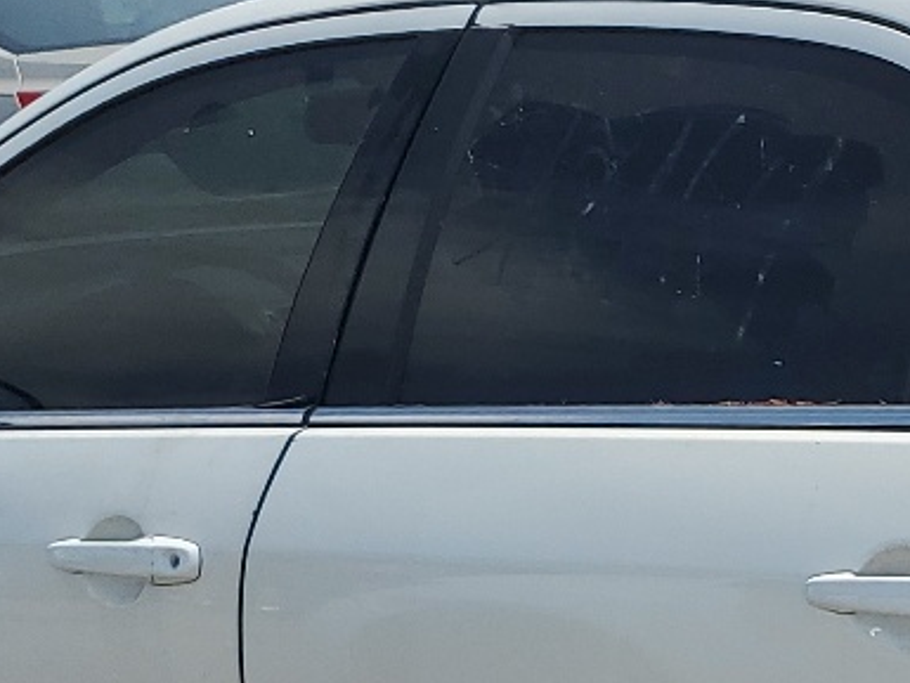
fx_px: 2840
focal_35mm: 108
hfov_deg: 17.4
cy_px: 742
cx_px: 1085
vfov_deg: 13.5
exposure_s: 1/5000
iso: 50
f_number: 1.5
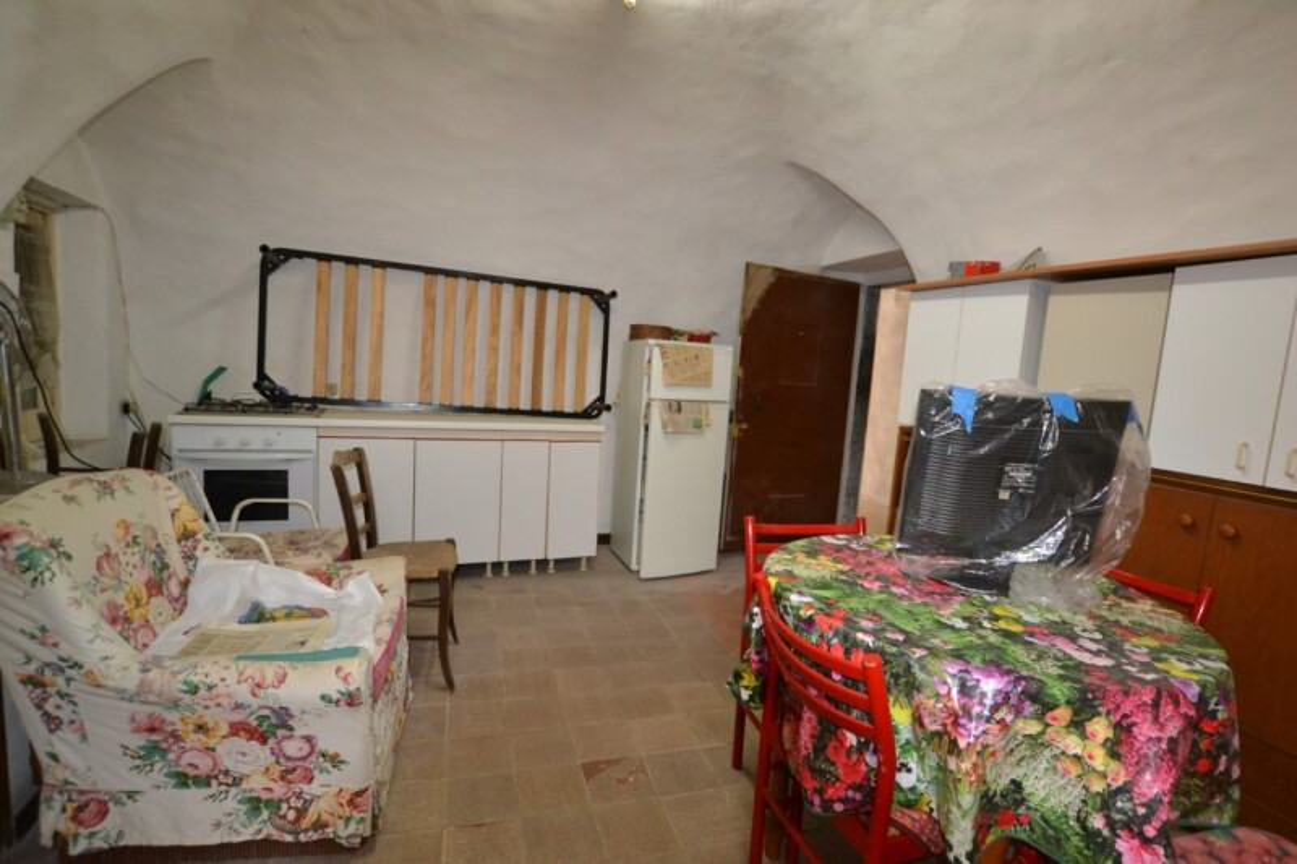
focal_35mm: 16
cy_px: 432
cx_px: 648
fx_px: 594
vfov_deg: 72.0
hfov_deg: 95.0
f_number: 3.5
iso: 1800
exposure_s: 1/60
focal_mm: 11
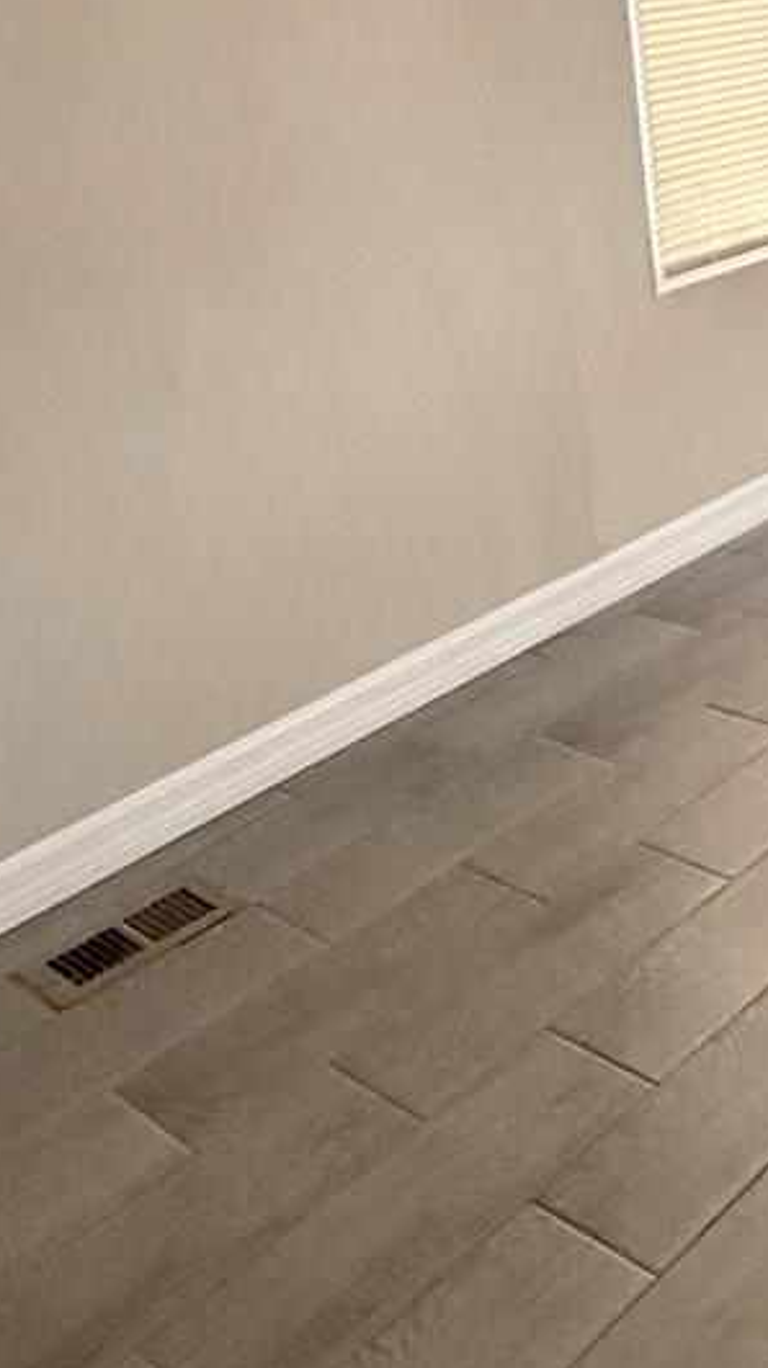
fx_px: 1668
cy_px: 124
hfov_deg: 23.8
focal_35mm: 46
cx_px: 907
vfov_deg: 41.0
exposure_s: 1/60
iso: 320
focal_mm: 2.22
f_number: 2.2
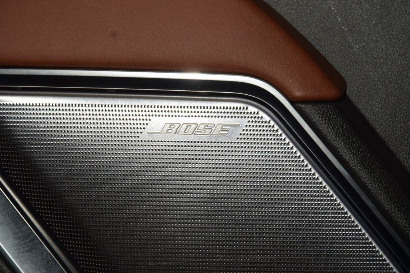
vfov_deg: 13.0
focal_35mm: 105
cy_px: 136
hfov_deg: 19.5
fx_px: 1196
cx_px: 205
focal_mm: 70
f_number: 8
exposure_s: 1/125
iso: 100
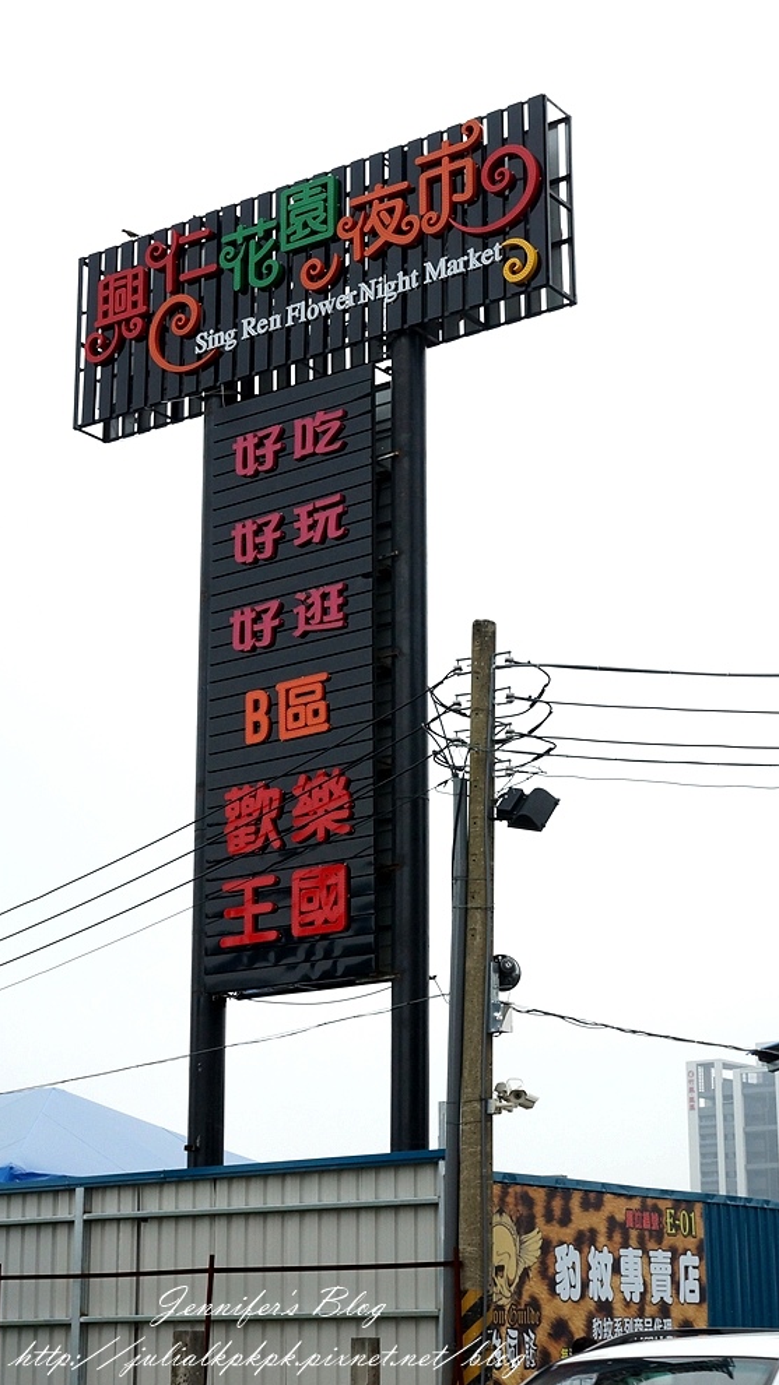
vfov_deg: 37.5
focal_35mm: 56
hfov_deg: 21.6
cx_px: 461
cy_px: 690
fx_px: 2040
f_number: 8
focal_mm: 35
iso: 800
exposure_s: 1/250
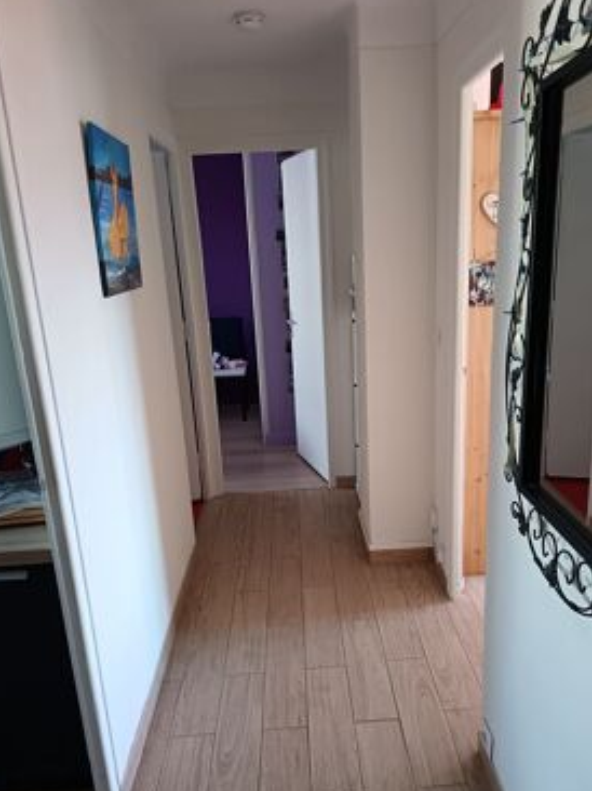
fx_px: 639
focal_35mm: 28
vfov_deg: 63.3
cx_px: 318
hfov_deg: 49.7
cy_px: 433
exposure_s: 1/100
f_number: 1.75
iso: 2724
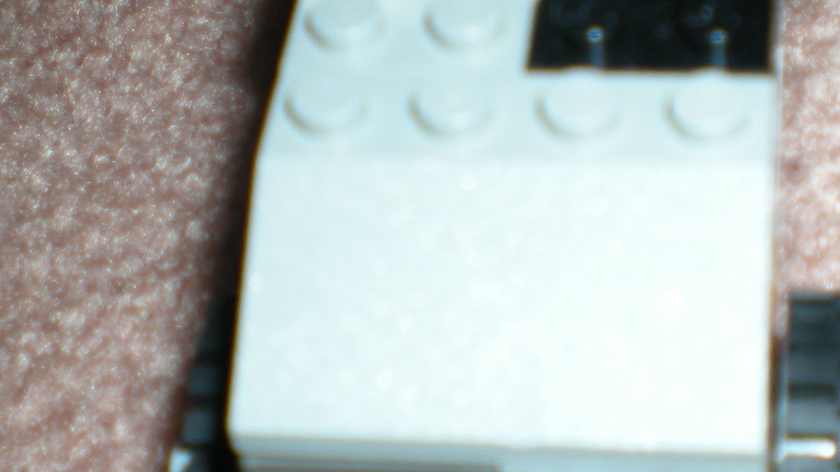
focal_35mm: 96
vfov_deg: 12.6
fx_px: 2138
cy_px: 225
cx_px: 541
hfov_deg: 22.2
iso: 64
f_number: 3.1
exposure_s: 1/60
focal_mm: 6.3
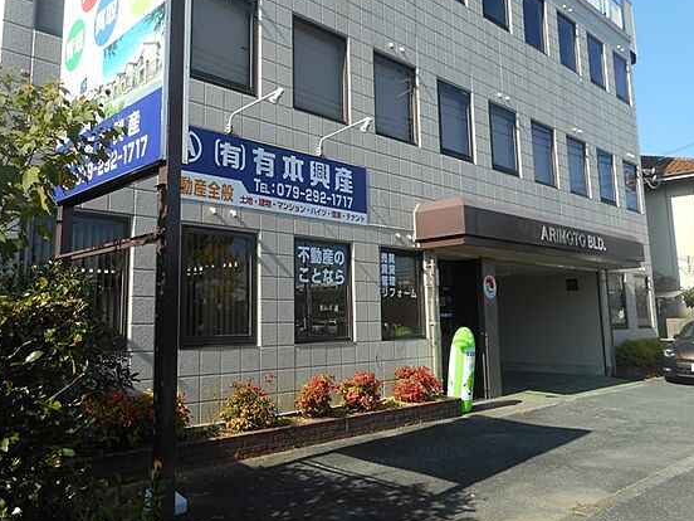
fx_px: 581
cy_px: 225
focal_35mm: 29
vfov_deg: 48.1
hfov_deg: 61.4
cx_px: 294
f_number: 3.7
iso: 80
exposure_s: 1/400
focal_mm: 4.5
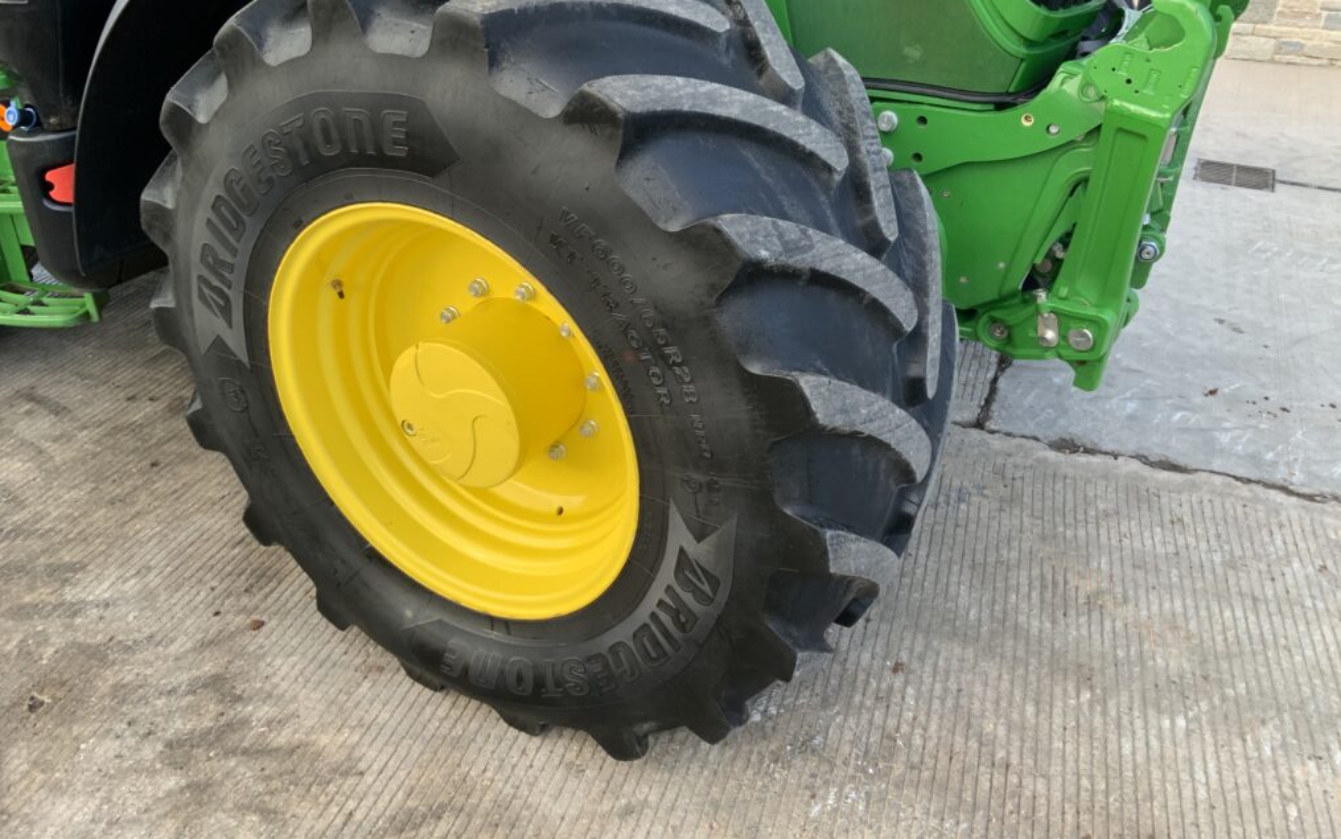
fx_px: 1133
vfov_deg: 40.6
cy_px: 378
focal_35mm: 31
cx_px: 674
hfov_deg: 61.2
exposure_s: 1/122
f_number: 1.8
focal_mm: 3
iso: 25
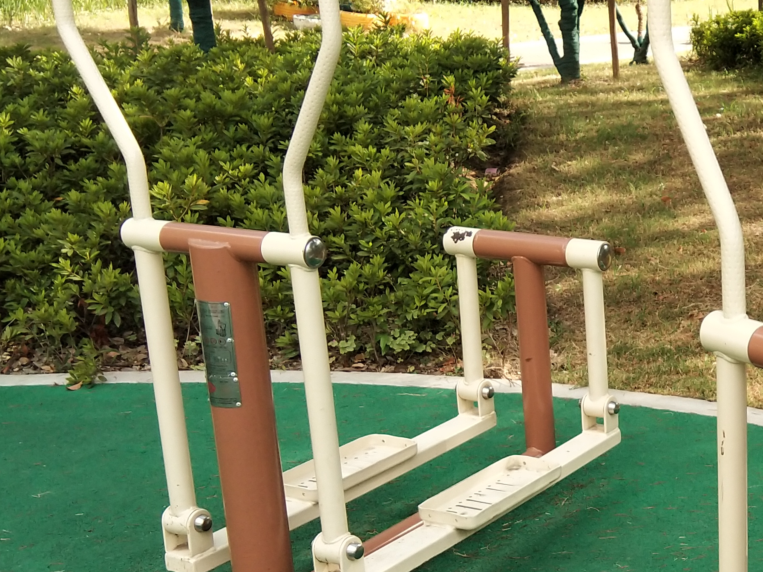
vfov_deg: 20.4
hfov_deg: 24.8
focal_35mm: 72
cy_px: 382
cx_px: 877
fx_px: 1587
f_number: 2.2
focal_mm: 3.69
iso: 50
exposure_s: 1/209
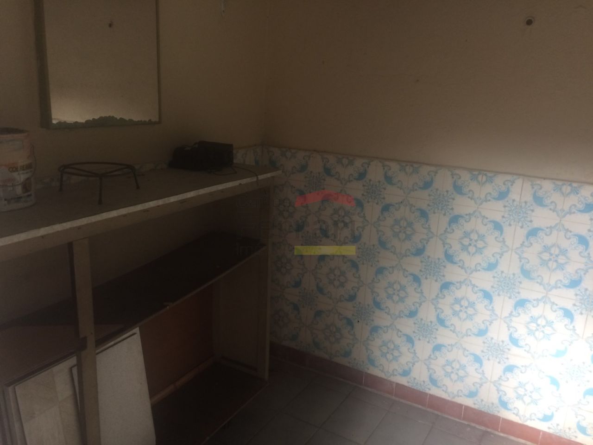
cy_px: 222
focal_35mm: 29
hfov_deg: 61.7
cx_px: 296
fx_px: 497
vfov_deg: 48.2
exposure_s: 1/40
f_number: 2.2
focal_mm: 4.15
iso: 40
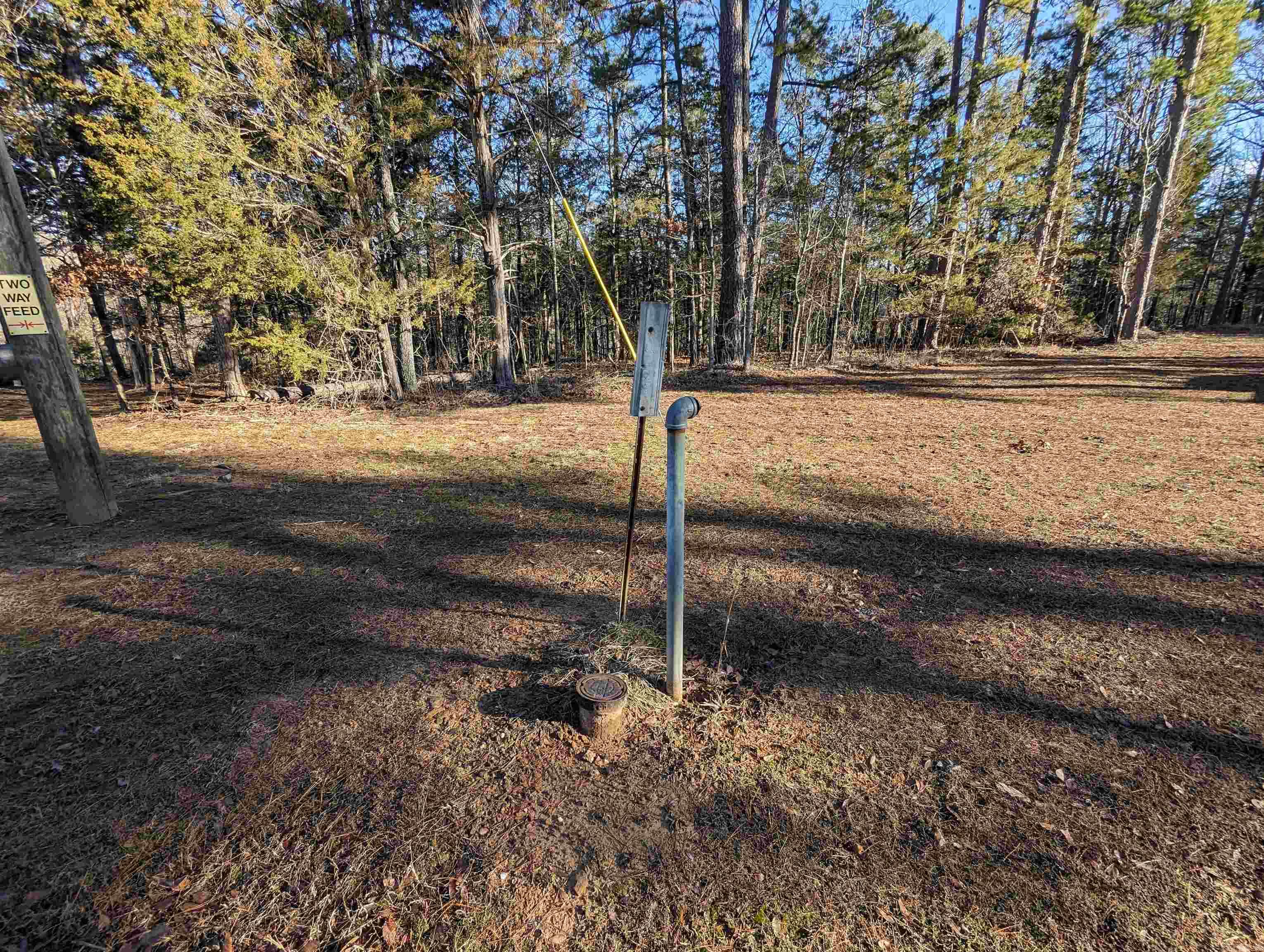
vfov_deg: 78.2
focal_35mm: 16
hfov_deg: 94.4
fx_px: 585
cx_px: 632
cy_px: 476
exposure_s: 1/364
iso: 43
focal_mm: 2.35
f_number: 2.2
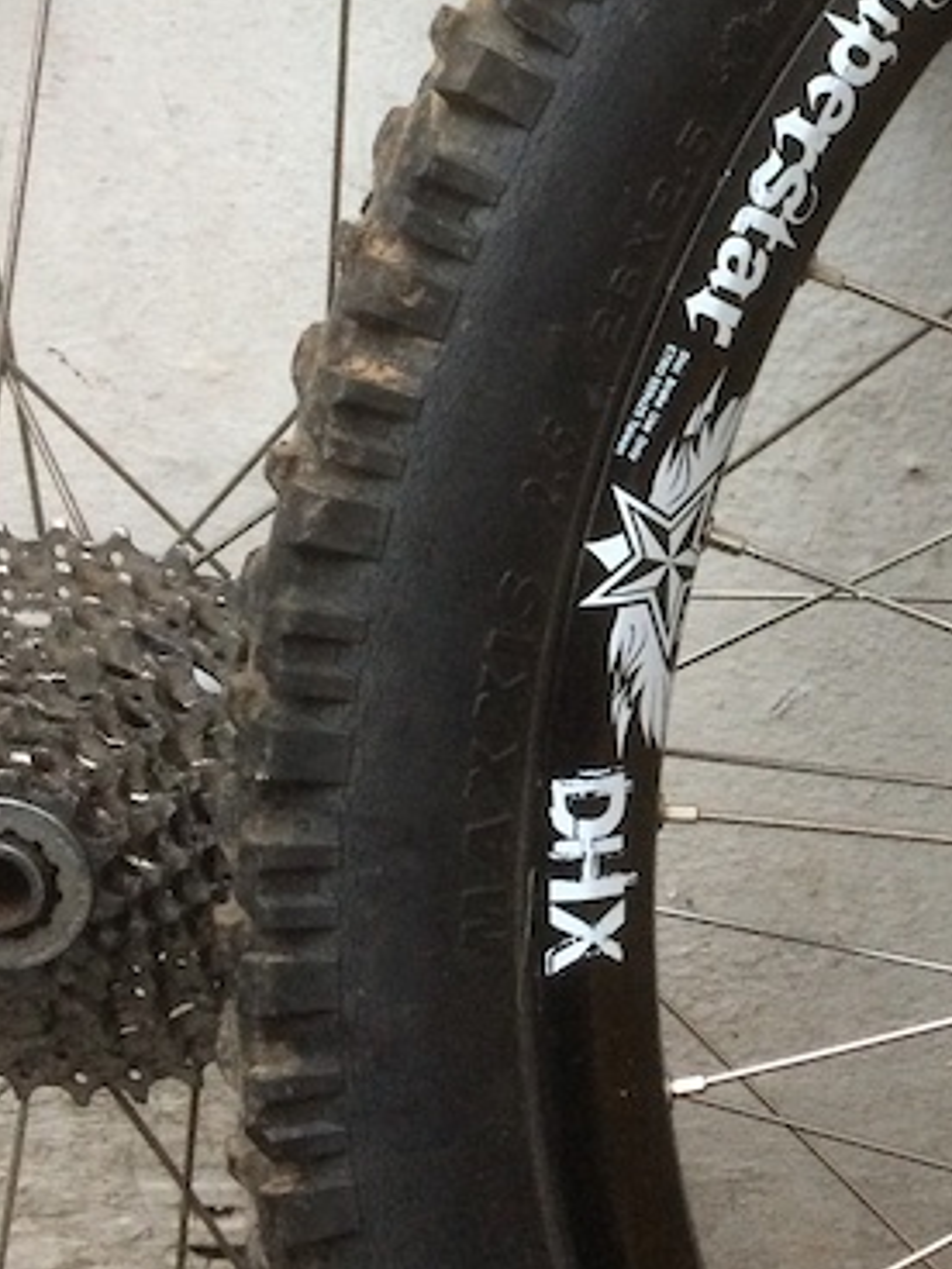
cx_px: 1021
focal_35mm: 63
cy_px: 503
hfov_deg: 22.1
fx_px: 2310
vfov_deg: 30.6
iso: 320
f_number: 2.2
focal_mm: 4.15
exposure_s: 1/33
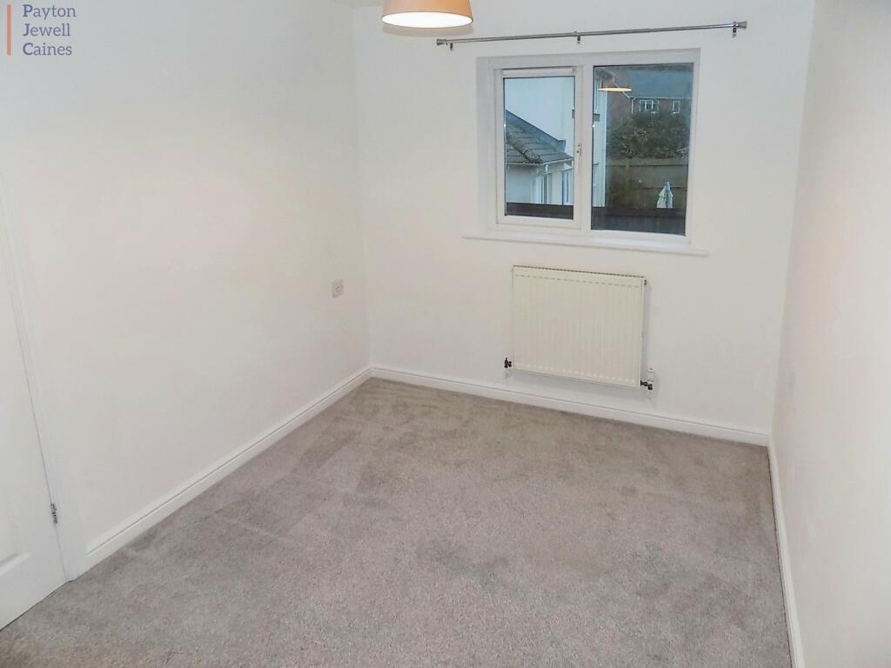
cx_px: 446
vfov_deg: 58.9
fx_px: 592
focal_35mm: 23
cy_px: 334
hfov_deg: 73.9
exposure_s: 1/30
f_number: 3.1
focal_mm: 4
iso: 200
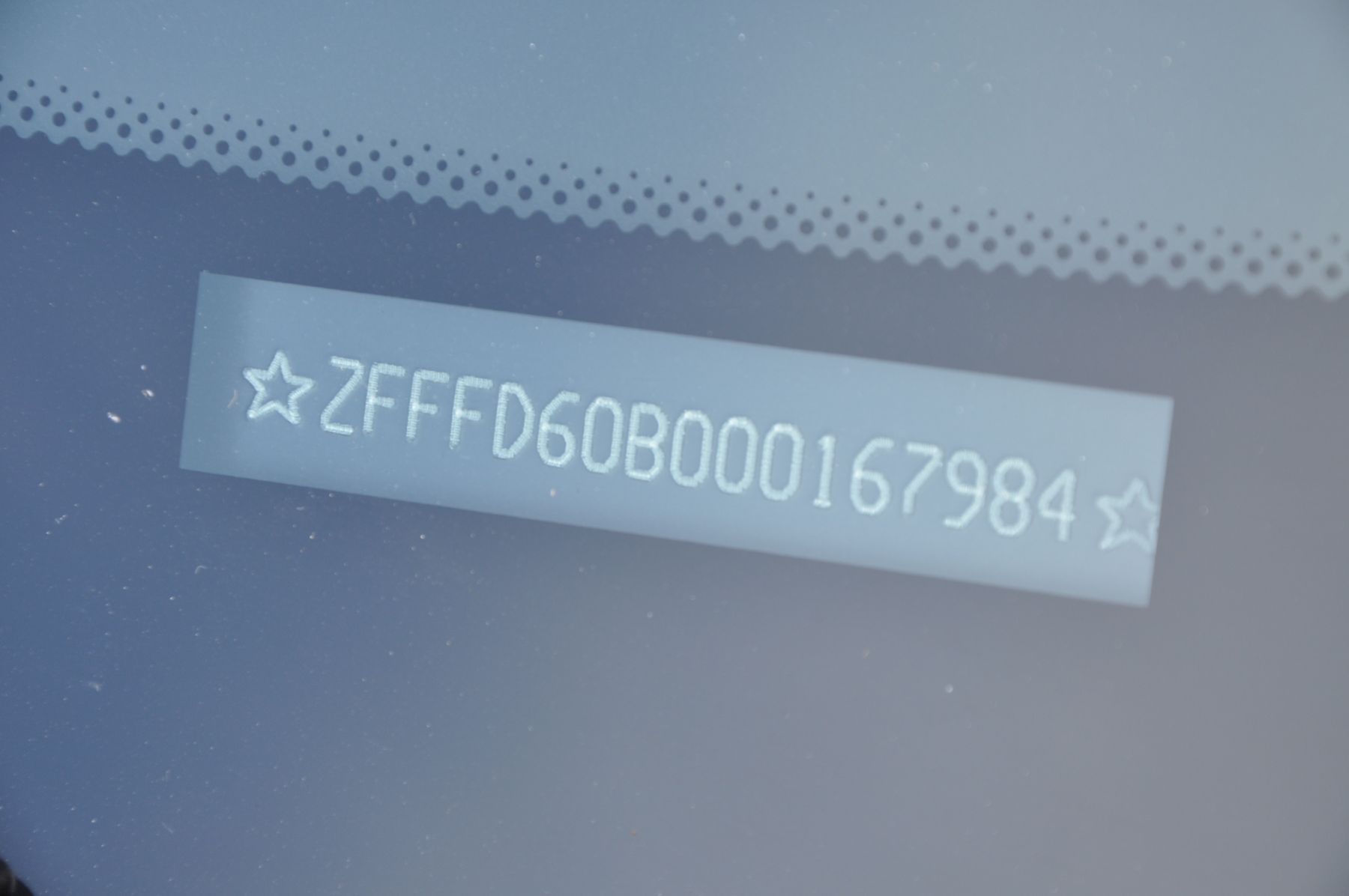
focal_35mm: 158
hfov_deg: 13.1
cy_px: 448
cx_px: 674
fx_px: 5895
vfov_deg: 8.7
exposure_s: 1/50
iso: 200
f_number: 8
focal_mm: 105
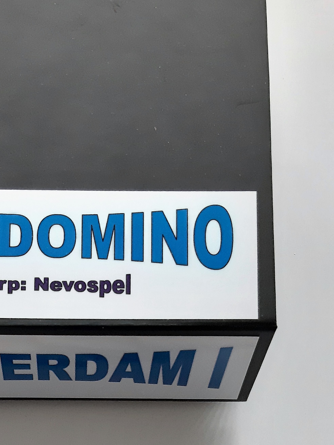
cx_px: 63
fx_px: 733
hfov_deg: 25.2
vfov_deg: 31.6
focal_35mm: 57
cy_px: 430
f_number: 1.7
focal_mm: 3.93
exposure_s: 1/60
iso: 400
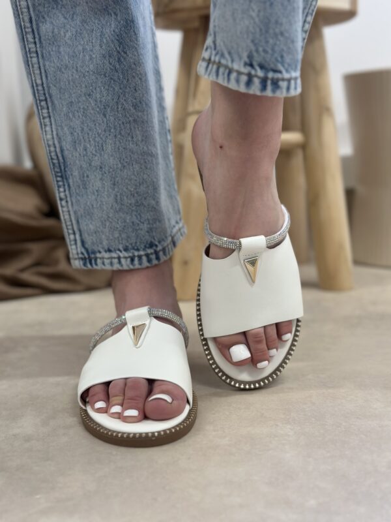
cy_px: 261
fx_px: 723
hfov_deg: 30.3
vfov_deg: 39.7
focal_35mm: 48
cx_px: 196
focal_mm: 6.86
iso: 160
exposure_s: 1/100
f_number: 1.78
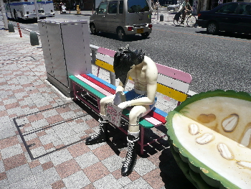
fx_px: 203
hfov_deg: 63.4
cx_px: 126
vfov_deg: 49.8
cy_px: 94
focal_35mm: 28
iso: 100
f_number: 8
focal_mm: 4.6
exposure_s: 1/250
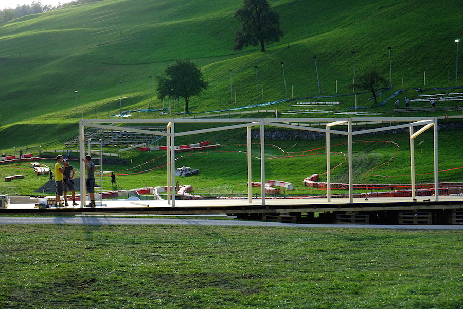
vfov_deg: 19.5
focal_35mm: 70
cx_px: 232
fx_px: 900
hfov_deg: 28.8
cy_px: 154
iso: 100
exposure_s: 1/100
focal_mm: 70
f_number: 7.1
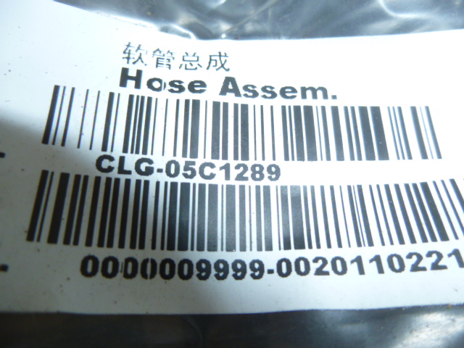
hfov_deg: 69.4
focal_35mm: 25
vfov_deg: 54.9
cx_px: 232
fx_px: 335
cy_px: 174
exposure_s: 1/60
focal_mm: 4.5
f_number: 3.1
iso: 100
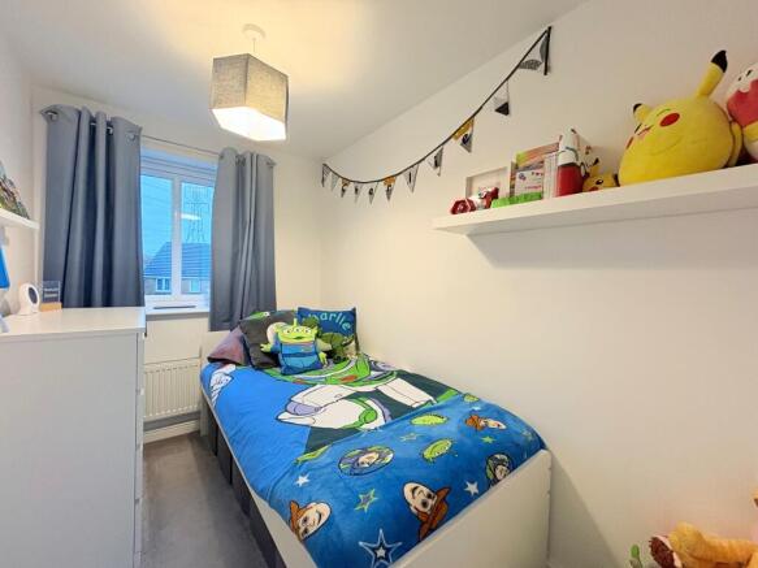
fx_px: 307
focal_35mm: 14
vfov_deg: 85.7
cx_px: 379
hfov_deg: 102.1
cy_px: 284
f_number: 2.2
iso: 250
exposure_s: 1/50
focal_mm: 2.22
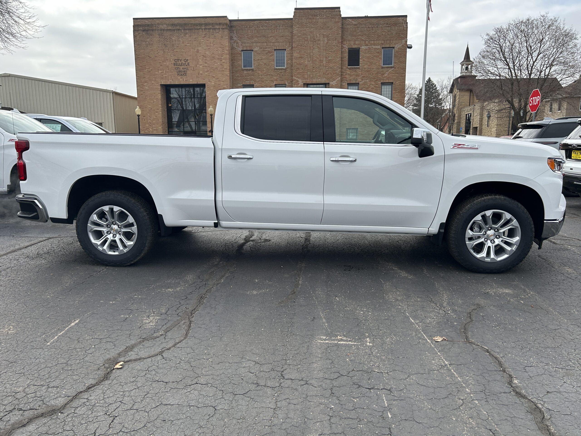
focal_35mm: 26
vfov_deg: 53.1
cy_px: 218
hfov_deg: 67.3
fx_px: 436
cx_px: 290
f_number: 1.5
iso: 50
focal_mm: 5.7
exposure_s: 1/2208
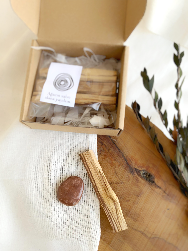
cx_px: 94
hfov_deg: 48.2
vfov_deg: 61.7
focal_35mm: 29
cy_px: 126
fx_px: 210
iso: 20
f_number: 1.8
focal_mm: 3
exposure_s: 1/122
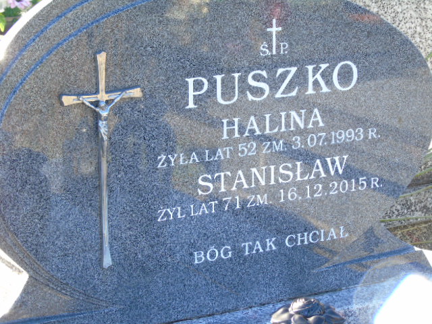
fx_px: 1348
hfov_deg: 18.2
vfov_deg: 13.7
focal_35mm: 108
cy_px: 162
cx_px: 216
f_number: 4.4
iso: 80
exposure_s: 1/50
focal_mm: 19
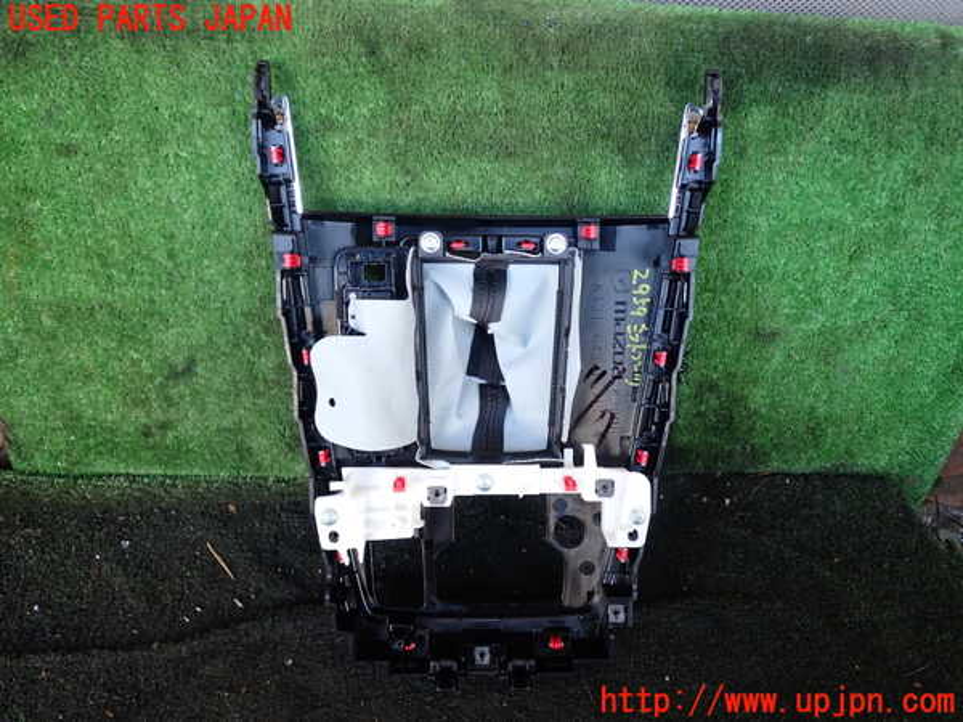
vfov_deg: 46.8
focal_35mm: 30
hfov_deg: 60.0
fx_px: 835
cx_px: 482
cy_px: 361
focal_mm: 5.4
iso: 200
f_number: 2.3
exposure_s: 1/60
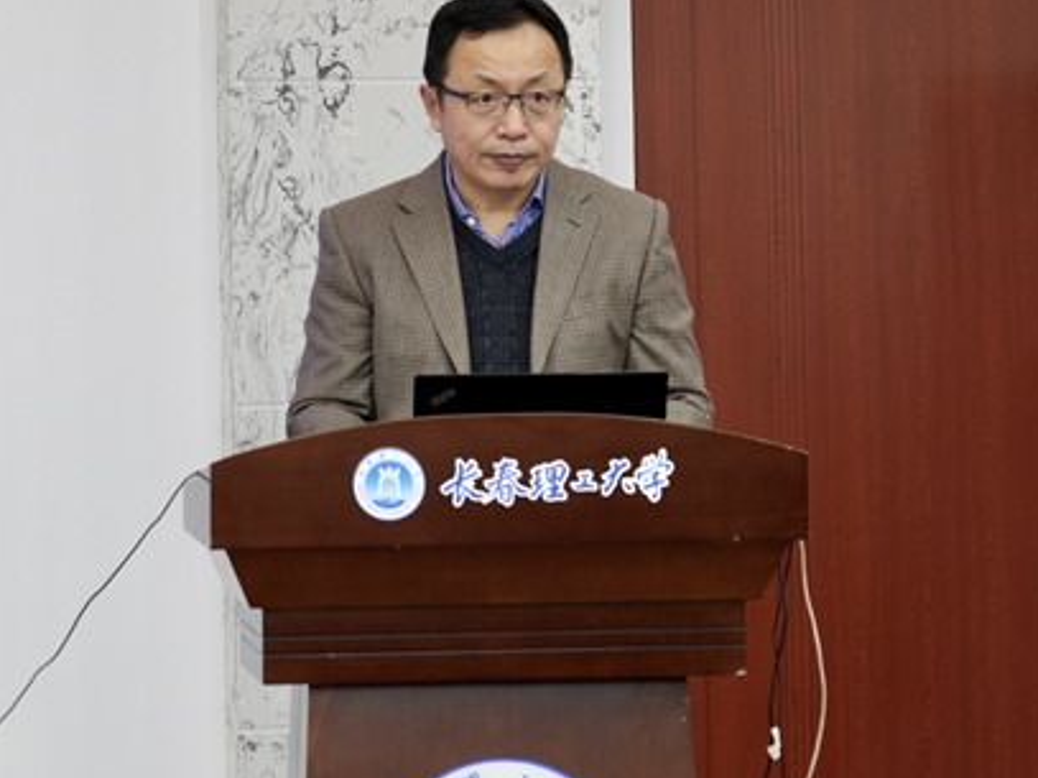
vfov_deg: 10.0
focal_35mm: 149
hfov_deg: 13.3
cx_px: 472
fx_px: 4467
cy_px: 337
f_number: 7.1
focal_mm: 105
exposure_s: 1/100
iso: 1000
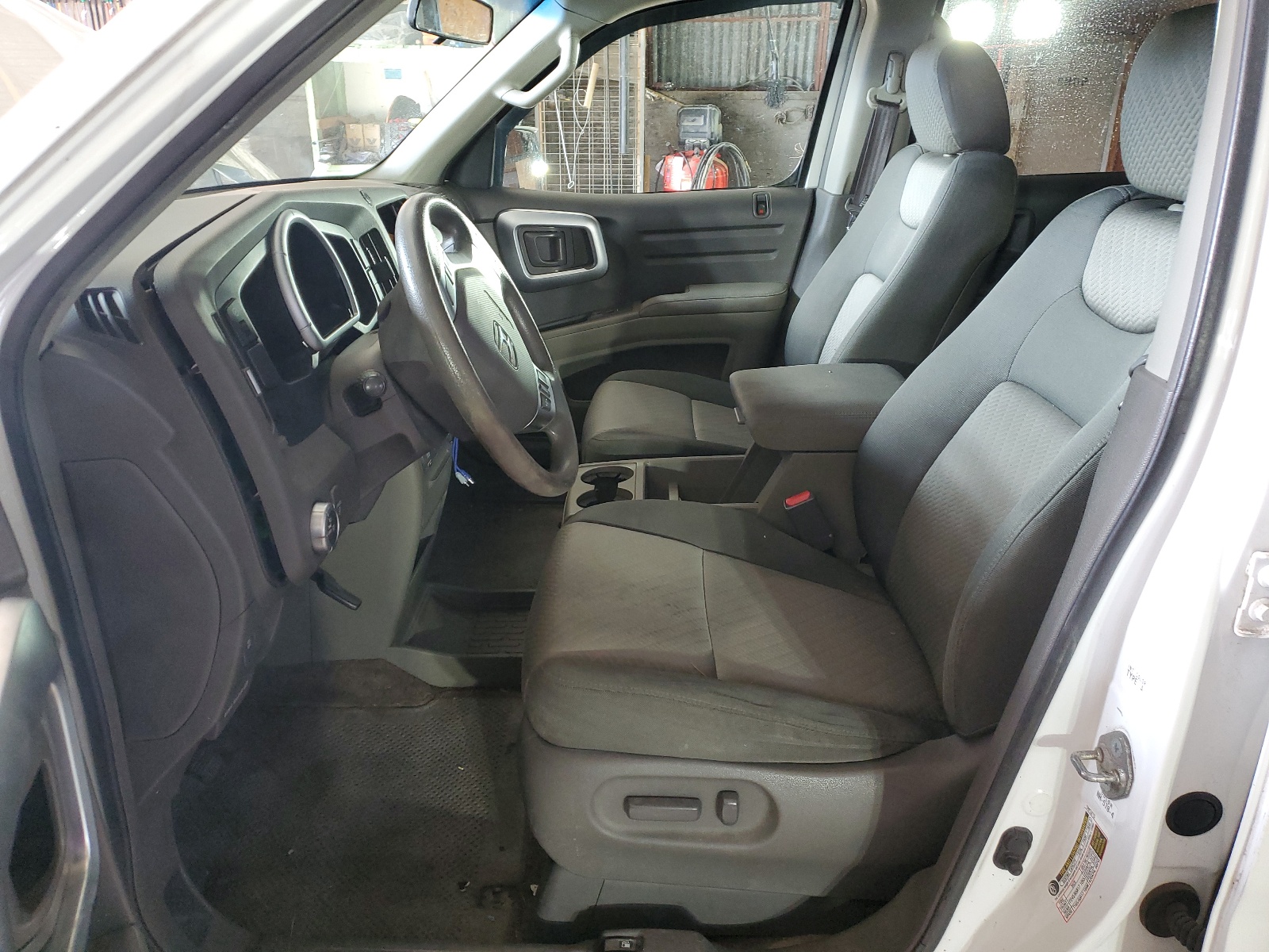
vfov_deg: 53.1
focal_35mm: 26
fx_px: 953
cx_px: 634
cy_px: 476
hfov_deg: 67.3
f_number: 1.5
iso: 159
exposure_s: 1/60.2
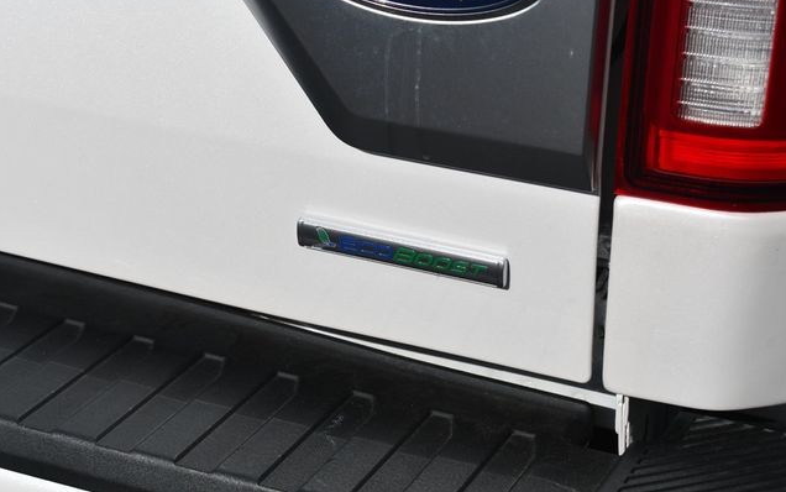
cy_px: 232
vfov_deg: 15.6
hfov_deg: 24.6
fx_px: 1800
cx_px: 393
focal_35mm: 84
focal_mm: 55
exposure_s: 1/400
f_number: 10
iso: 100
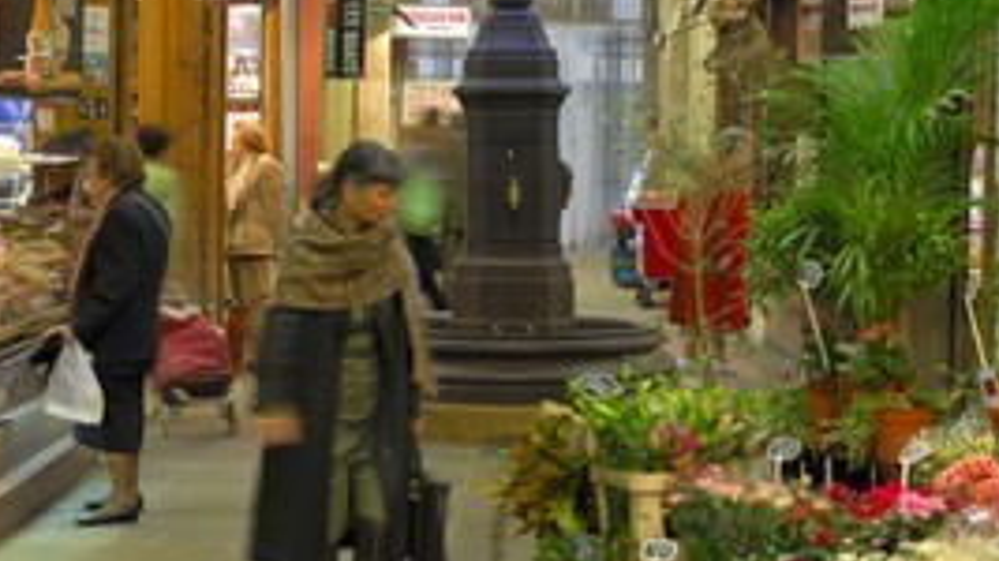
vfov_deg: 12.8
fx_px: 2489
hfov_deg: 22.6
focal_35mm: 94
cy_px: 165
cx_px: 625
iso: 100
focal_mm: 38
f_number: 4.5
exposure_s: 1/8
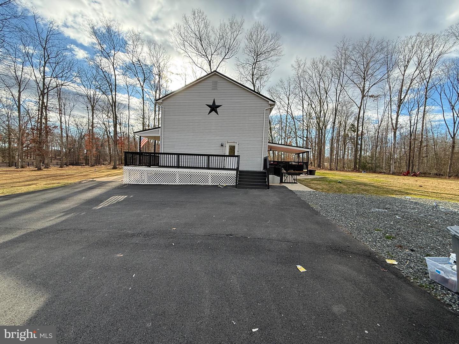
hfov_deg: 102.1
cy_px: 172
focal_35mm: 14
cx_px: 230
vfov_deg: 85.7
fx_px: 186
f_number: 2.2
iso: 64
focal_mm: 2.22
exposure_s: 1/672
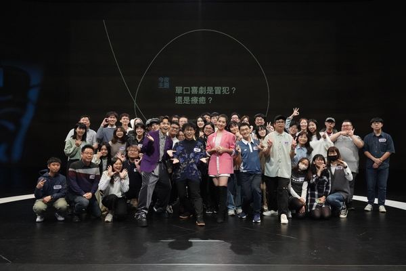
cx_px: 203
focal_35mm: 33
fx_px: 372
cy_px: 136
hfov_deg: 57.2
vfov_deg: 40.0
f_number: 8
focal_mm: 33
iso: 12800
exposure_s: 1/250
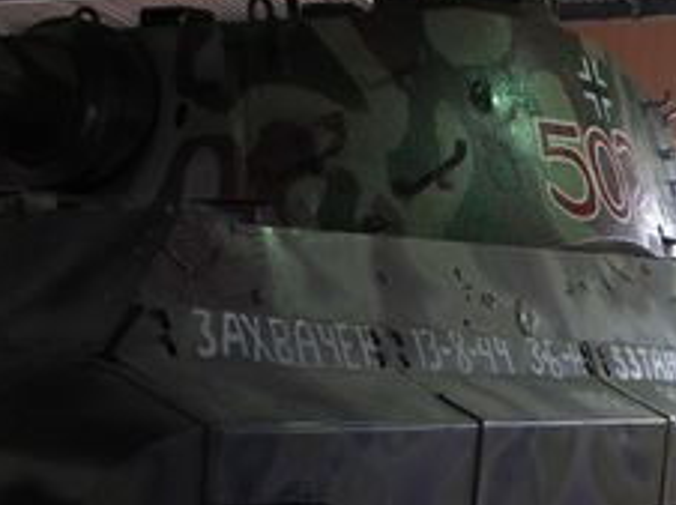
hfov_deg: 24.5
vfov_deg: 18.8
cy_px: 356
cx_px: 583
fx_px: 1522
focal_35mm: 78
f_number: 3.2
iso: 100
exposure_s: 1/25
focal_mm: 11.4
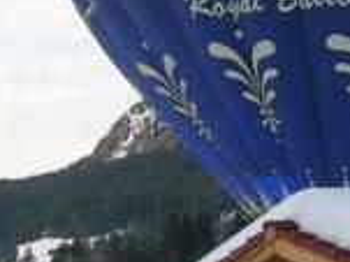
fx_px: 1374
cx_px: 251
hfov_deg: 14.5
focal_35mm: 136
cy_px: 19
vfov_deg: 10.8
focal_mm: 5.4
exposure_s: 1/123
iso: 50
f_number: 4.8
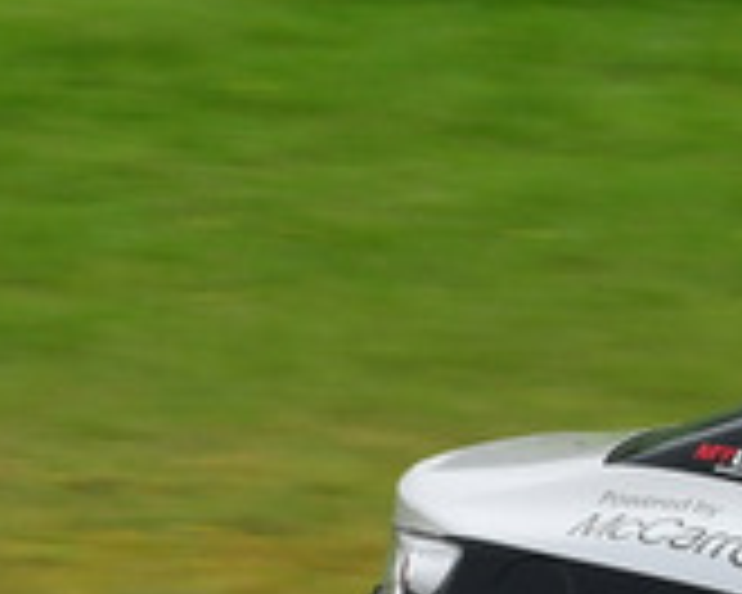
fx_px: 29910
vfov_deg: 1.1
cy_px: 364
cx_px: 1430
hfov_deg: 1.4
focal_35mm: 1362
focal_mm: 200
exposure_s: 1/250
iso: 320
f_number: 11
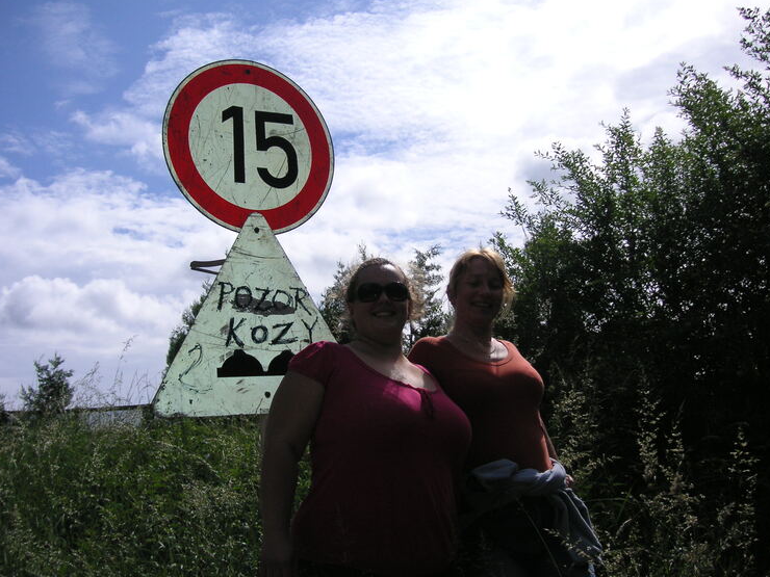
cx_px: 366
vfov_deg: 36.0
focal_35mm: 40
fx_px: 890
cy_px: 273
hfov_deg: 46.8
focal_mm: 6.1
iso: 50
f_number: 6.7
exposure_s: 1/500
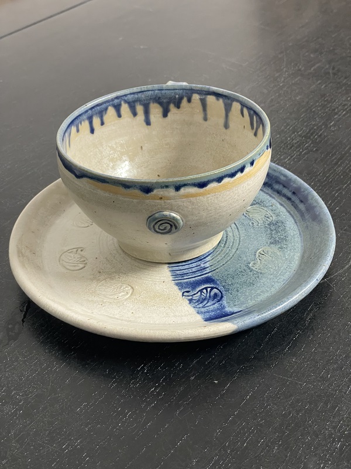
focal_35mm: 52
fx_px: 703
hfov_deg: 28.0
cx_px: 176
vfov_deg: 36.8
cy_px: 234
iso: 400
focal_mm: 6
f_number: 2
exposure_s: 1/50
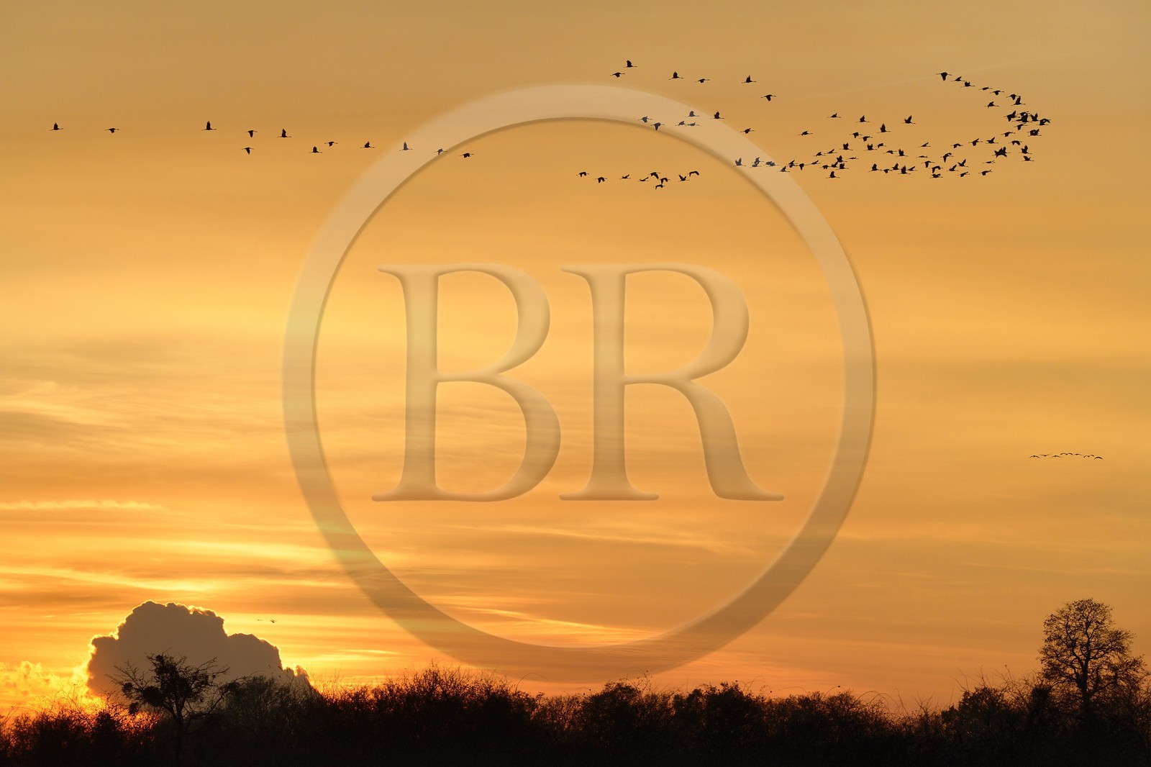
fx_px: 5753
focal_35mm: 180
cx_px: 576
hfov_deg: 11.4
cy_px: 384
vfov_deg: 7.6
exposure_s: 1/800
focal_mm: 180
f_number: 10
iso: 800
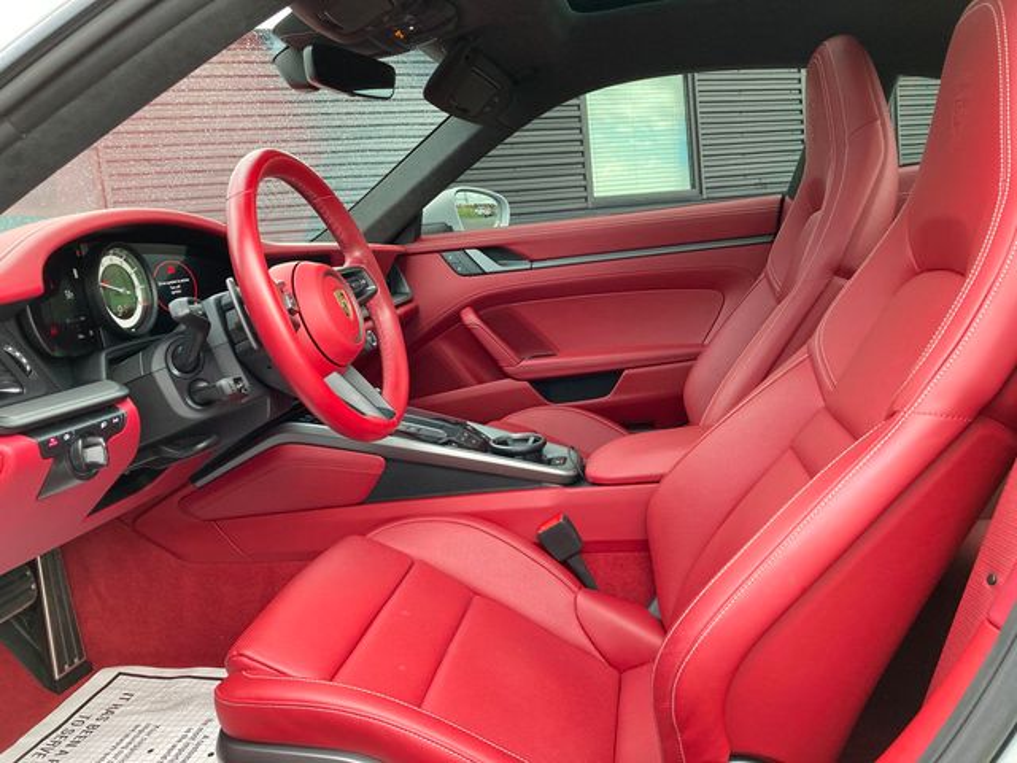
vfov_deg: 49.7
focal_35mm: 28
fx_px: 823
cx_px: 508
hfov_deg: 63.4
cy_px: 382
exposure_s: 1/115
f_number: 1.8
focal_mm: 3.99
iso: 80
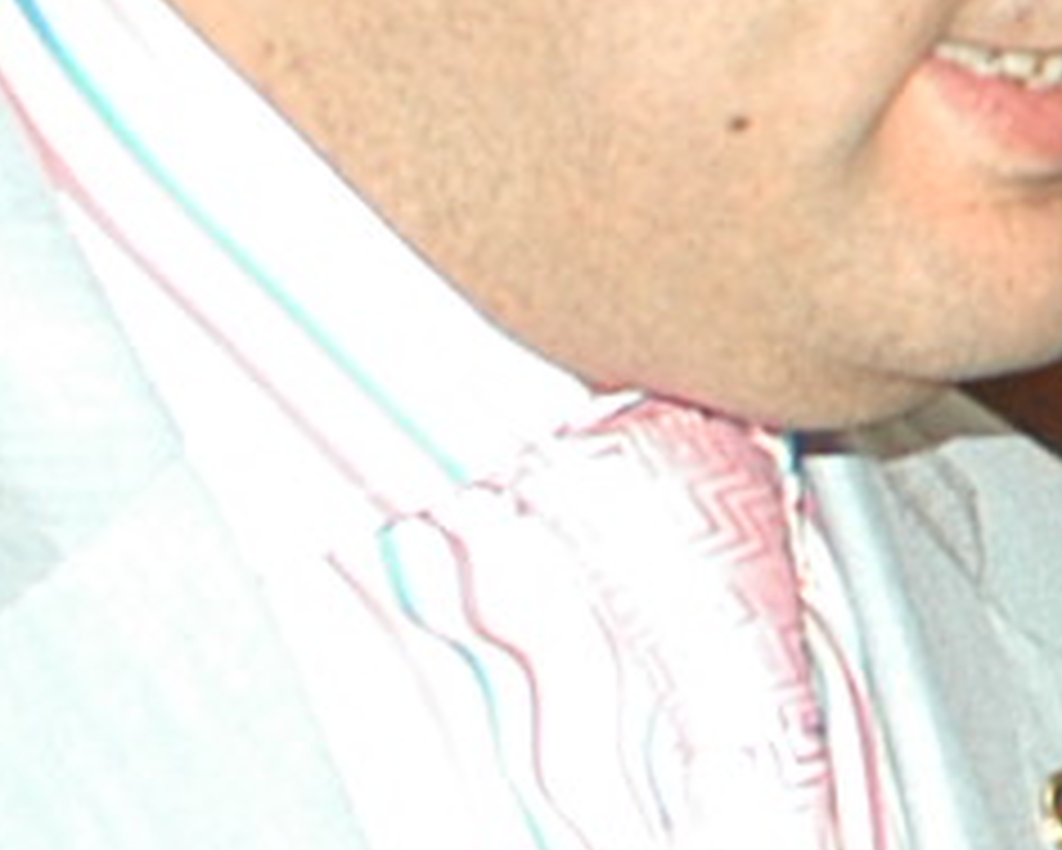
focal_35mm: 374
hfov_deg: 4.8
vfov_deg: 4.1
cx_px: 4000
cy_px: 1534
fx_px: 11760
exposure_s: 1/60
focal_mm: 28
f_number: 4
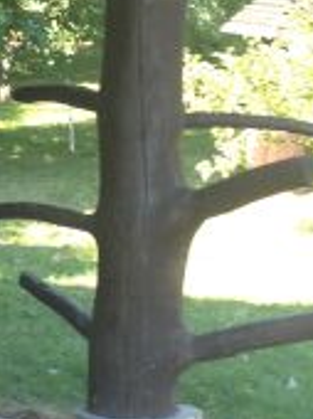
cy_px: 256
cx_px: -288
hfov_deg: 8.6
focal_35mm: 165
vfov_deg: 12.0
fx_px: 1994
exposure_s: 1/120
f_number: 2.4
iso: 50
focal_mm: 4.28
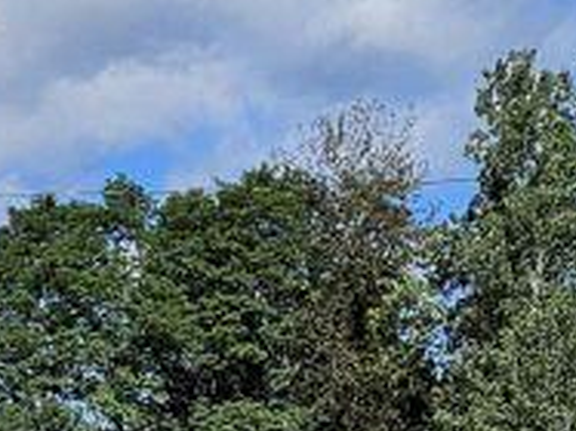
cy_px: 822
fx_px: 2727
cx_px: 39
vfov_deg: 8.6
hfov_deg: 12.0
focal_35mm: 164
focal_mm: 5.4
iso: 25
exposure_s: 1/3336
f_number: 1.8
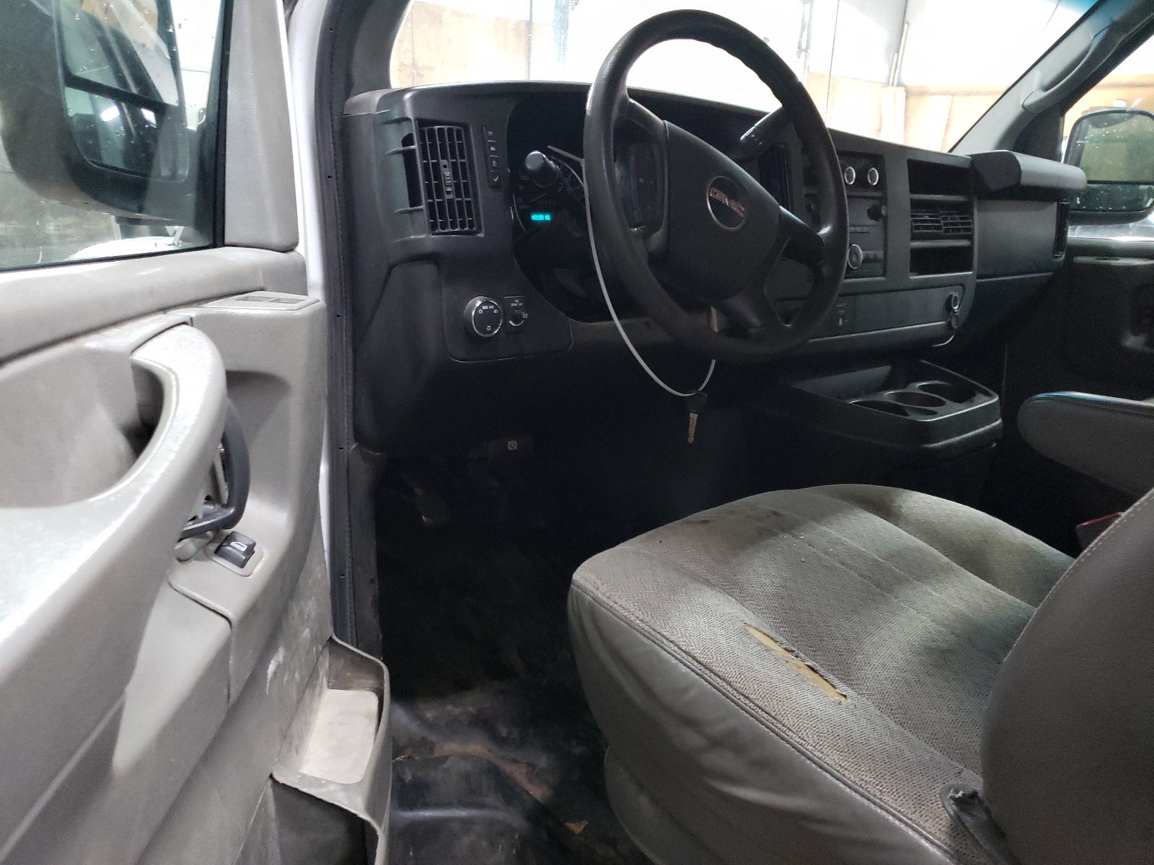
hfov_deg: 67.3
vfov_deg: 53.1
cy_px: 432
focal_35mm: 26
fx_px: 867
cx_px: 577
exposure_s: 1/24
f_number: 1.5
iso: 388
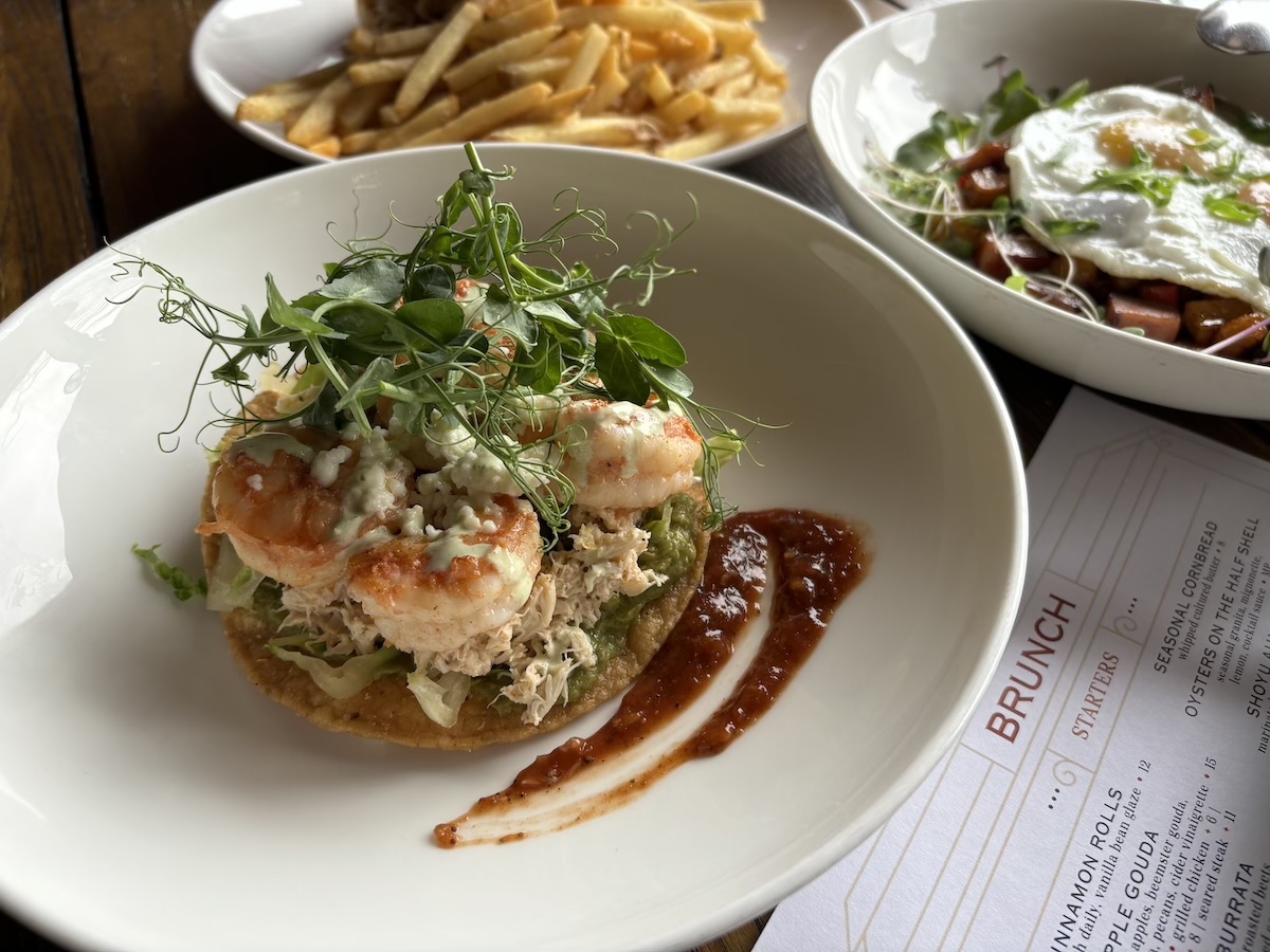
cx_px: 635
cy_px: 476
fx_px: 954
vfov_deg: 53.1
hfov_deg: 67.3
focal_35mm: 26
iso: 50
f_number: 1.6
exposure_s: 1/366
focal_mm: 5.96
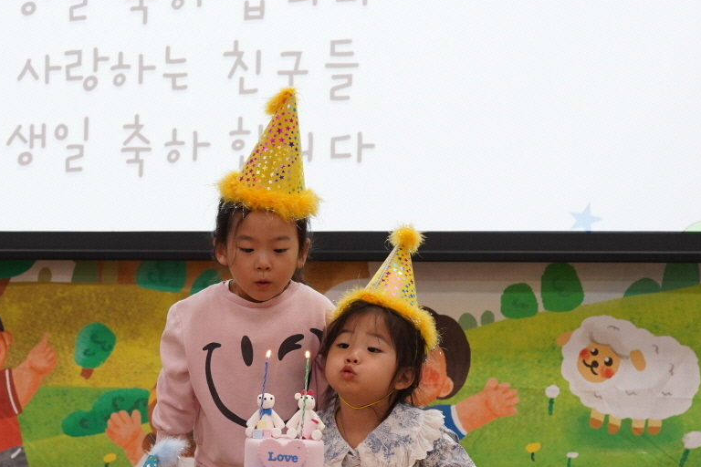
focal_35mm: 66
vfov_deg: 20.4
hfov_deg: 30.1
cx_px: 201
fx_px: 1285
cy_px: 367
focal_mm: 39
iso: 2500
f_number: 5.6
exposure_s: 1/200
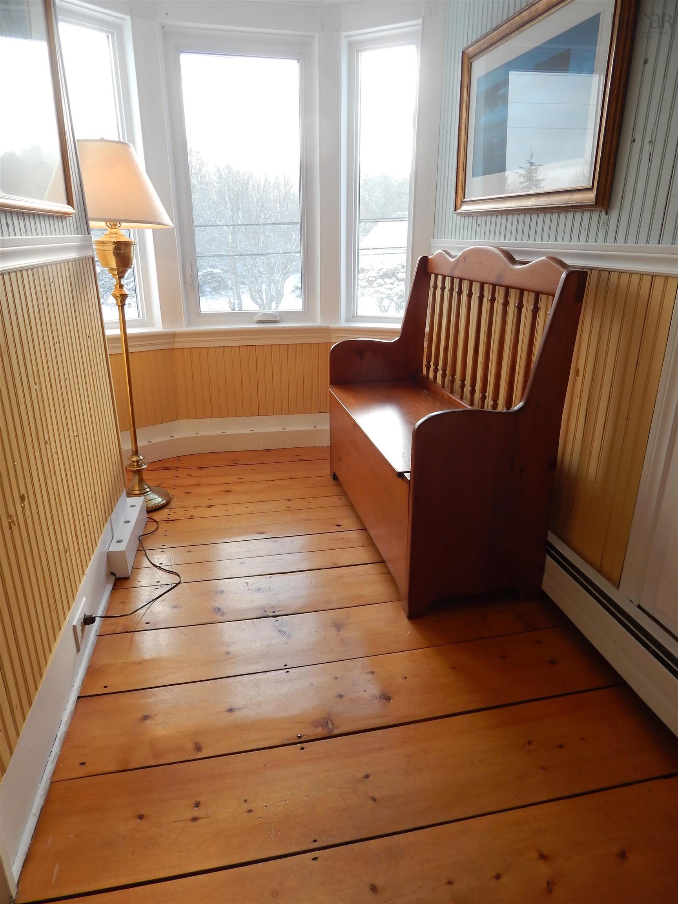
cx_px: 339
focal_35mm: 23
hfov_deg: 58.9
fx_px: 601
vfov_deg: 73.9
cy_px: 452
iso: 125
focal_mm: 4
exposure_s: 1/100
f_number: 3
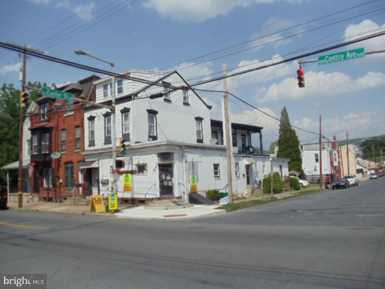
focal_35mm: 44
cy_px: 144
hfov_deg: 42.9
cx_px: 192
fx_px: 489
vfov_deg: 32.9
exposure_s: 1/400
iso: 80
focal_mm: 6
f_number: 7.1
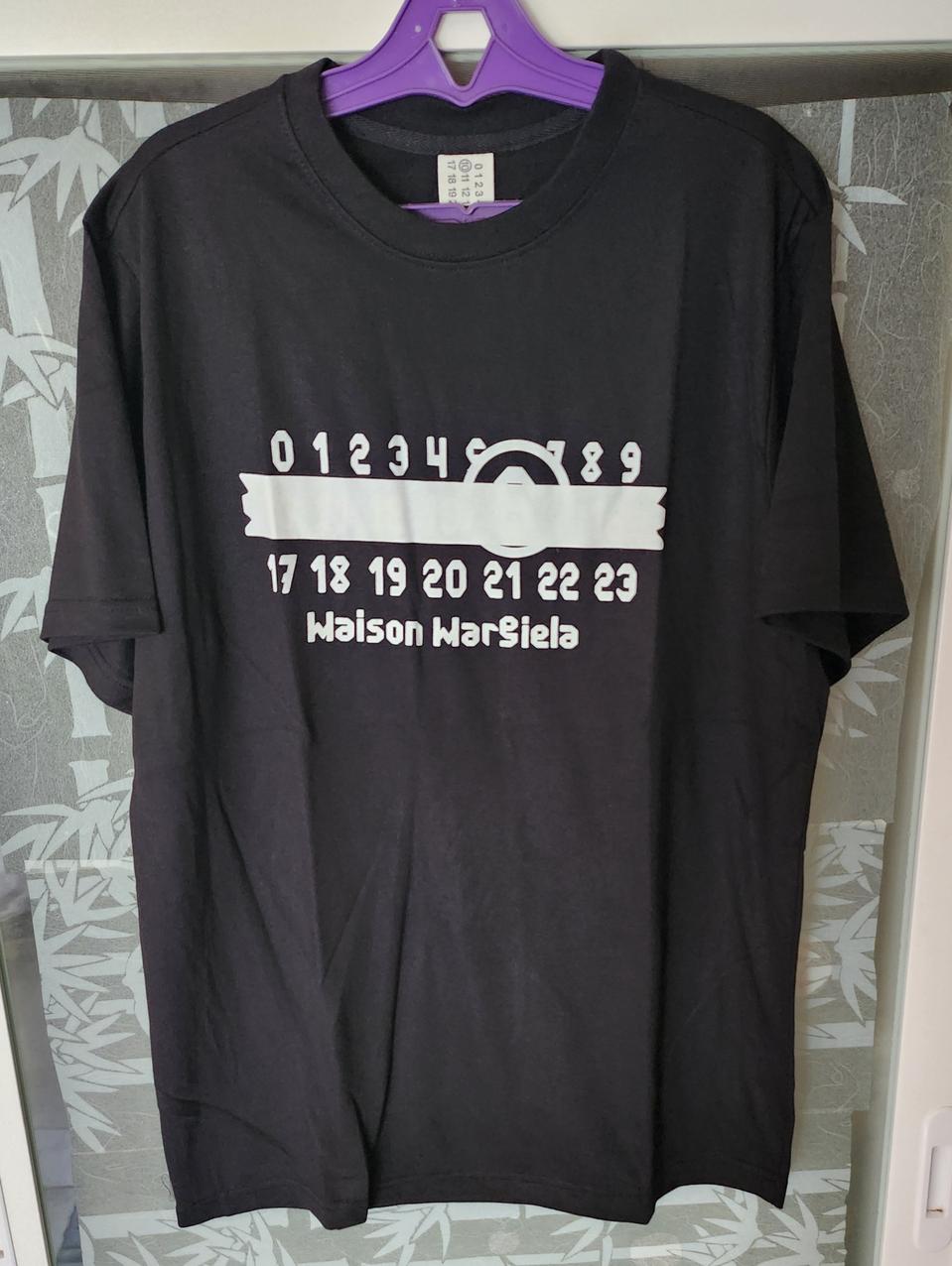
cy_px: 633
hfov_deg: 56.9
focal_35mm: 24
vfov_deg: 71.6
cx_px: 476
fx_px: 879
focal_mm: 5
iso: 800
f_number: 1.8
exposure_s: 1/120
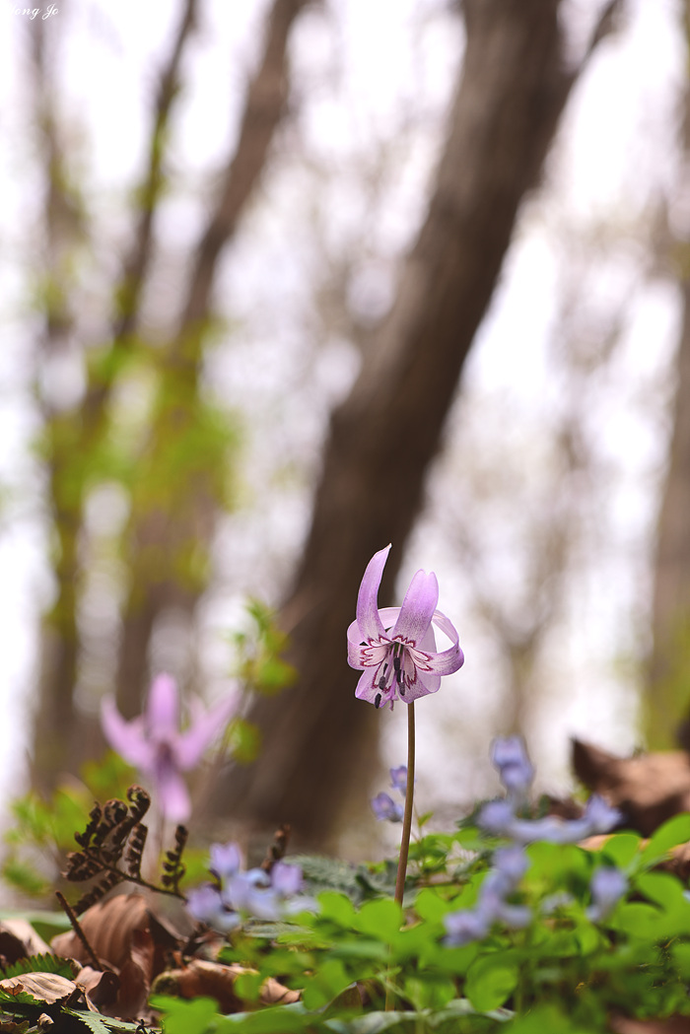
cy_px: 517
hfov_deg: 13.0
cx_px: 345
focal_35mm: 105
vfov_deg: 19.5
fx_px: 3017
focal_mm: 105
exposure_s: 1/125
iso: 200
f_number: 8
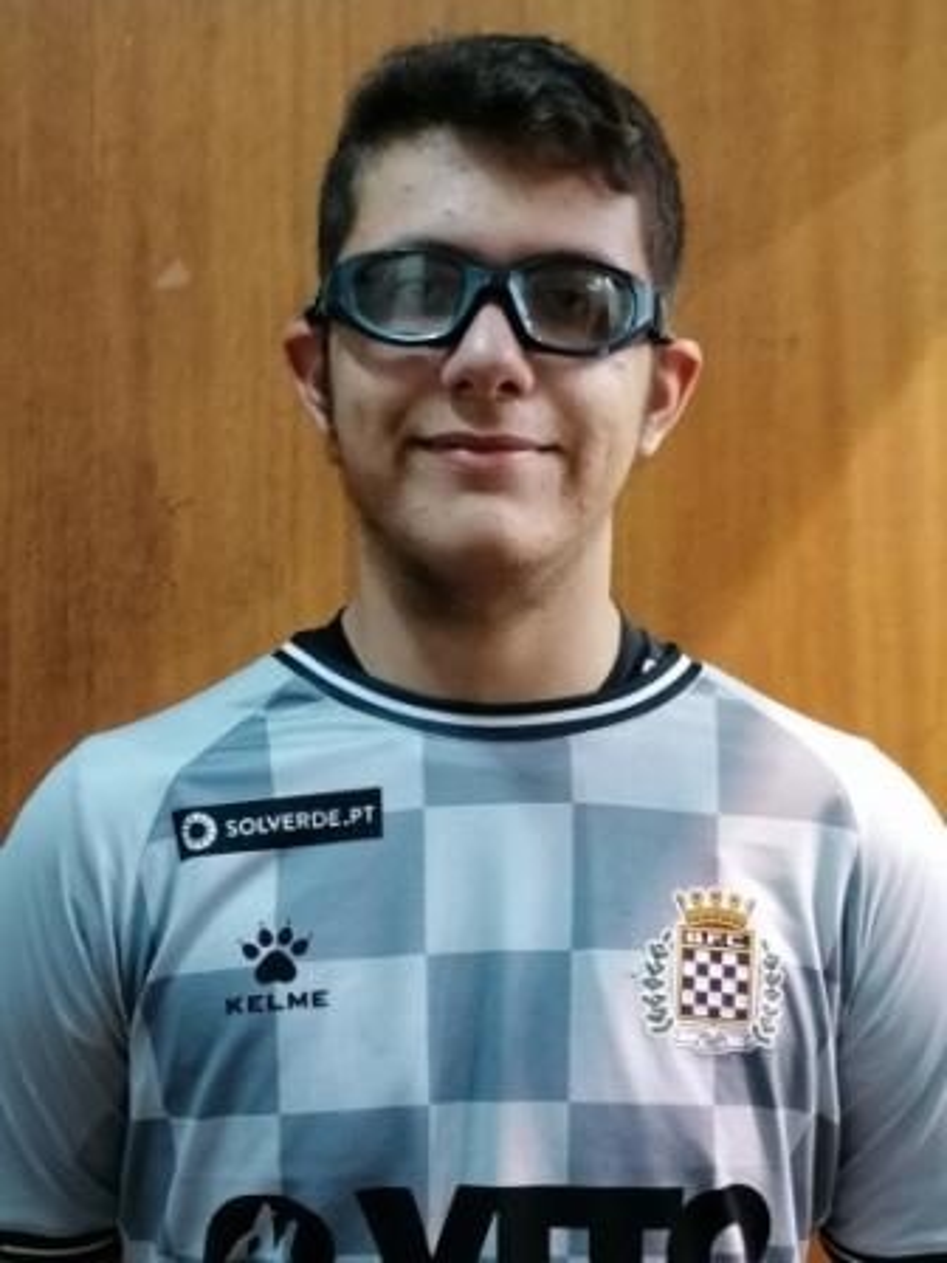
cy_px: 632
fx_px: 2407
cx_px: 474
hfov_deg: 22.3
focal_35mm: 66
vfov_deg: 29.4
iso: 1000
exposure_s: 1/16.7
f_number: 1.8
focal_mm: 4.75
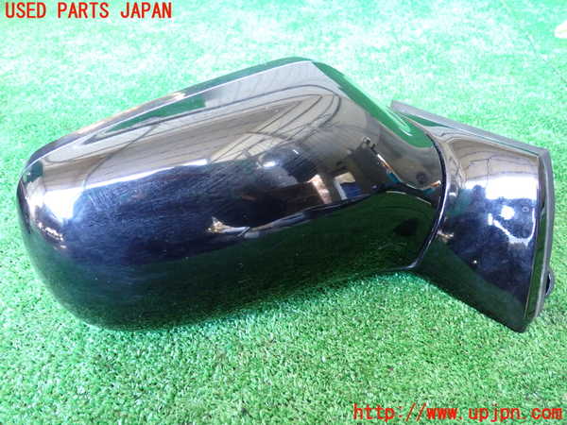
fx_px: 491
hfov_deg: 60.0
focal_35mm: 30
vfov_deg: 46.8
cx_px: 284
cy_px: 212
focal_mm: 5.4
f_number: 2.3
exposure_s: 1/30
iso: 800
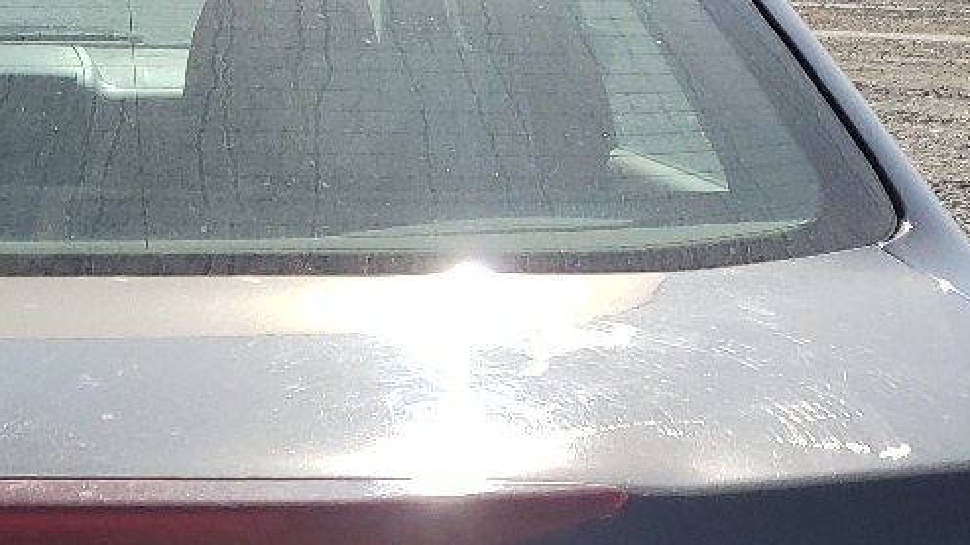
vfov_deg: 12.8
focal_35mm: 92
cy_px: 675
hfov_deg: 22.1
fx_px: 2366
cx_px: -49
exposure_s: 1/5000
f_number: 1.5
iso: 50
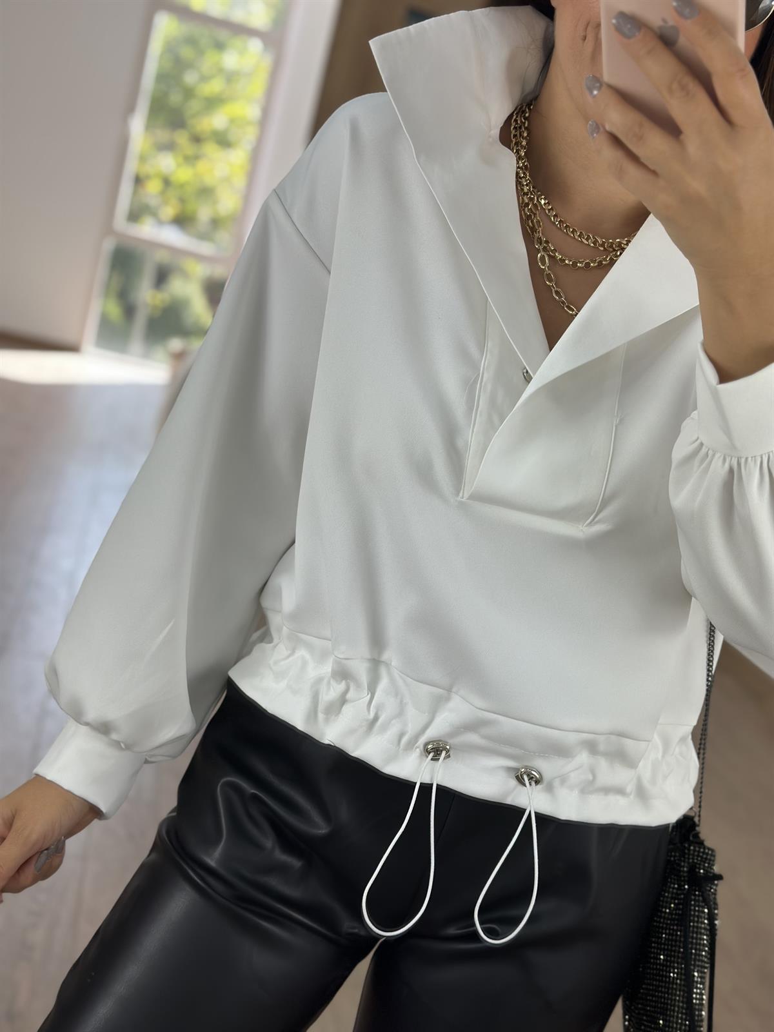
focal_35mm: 48
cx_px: 387
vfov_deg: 39.7
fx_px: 1431
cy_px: 516
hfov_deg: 30.3
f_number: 1.78
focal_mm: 6.86
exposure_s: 1/571
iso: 80
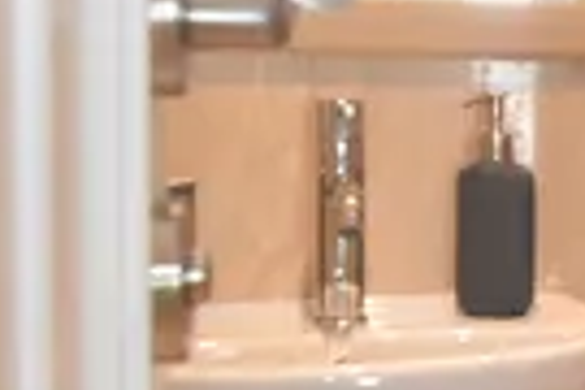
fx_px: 1692
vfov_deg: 13.1
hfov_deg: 14.5
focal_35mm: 104
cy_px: 121
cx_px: 1313
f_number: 4
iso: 560
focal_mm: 11
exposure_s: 1/60
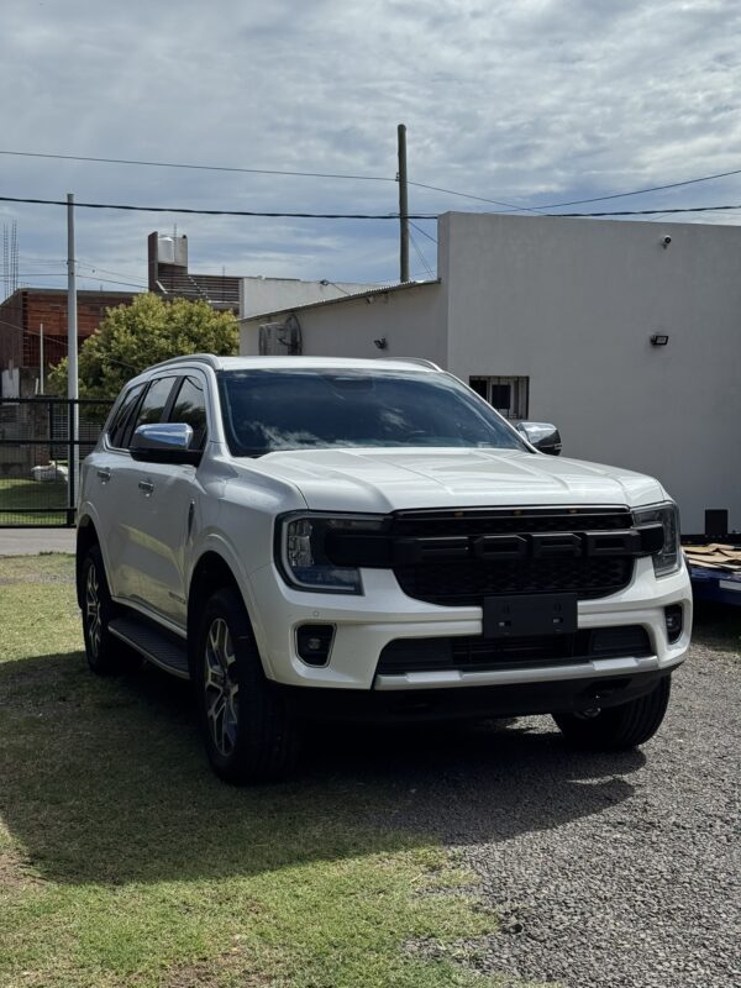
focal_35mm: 48
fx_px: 1370
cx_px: 370
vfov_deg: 39.7
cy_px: 494
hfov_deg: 30.3
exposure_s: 1/10526
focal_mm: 6.76
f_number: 1.78
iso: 80
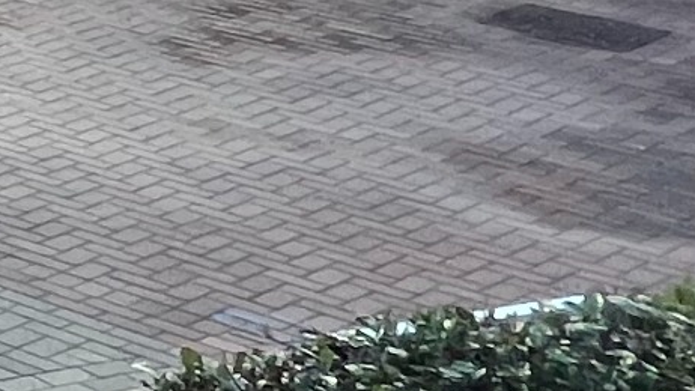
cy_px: -487
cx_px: -1476
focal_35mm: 103
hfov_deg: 11.0
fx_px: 1898
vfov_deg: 10.4
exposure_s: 1/198
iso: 32
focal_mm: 1.57
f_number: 1.8
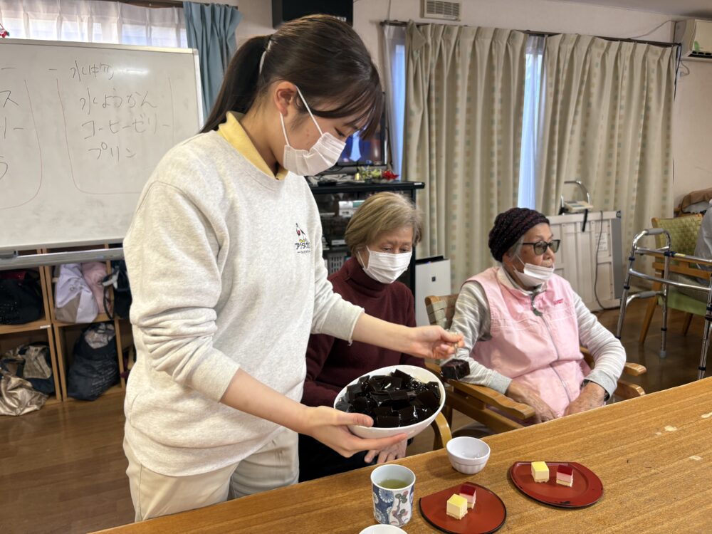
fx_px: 535
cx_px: 356
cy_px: 267
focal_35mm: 26
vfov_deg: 53.1
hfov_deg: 67.3
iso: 100
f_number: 1.6
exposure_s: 1/79
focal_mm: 5.96
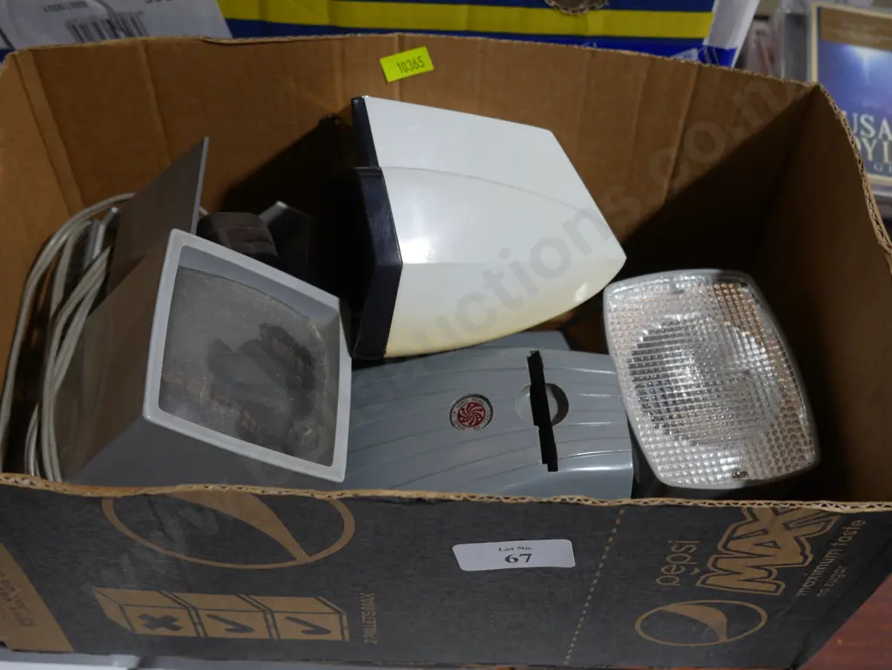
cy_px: 335
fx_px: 1083
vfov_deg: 34.4
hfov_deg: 44.8
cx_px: 446
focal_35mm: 42
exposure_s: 1/60
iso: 250
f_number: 4.6
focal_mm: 21
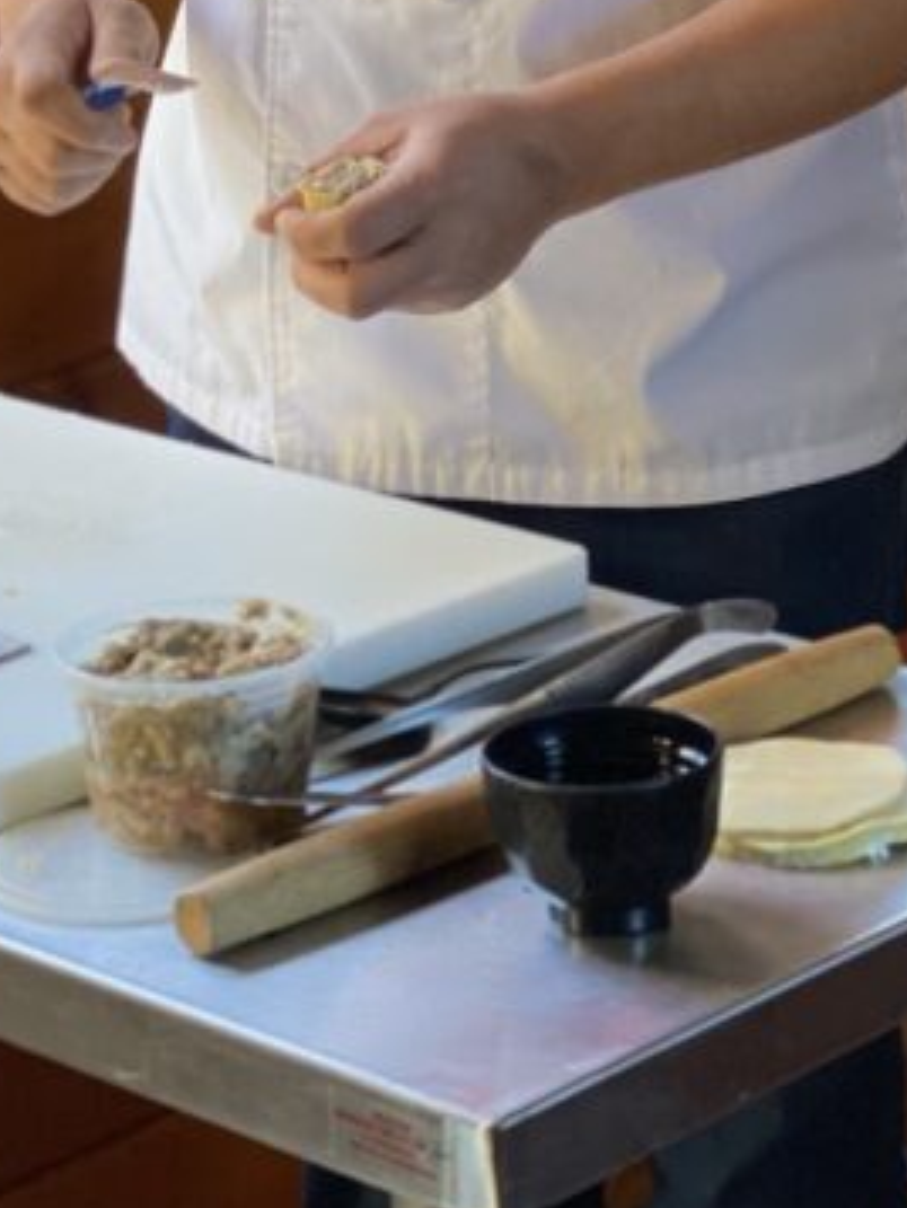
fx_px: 4714
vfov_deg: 14.1
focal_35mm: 135
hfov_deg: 11.0
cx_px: 477
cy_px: -267
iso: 125
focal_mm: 6
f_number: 2
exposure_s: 1/120
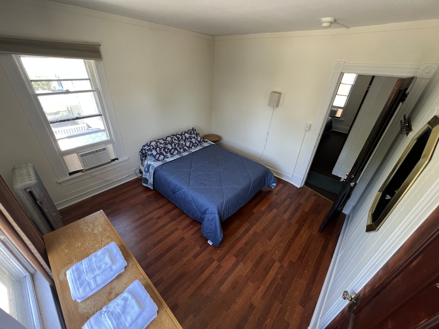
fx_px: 165
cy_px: 164
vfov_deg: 89.9
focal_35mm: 13
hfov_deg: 106.2
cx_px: 220
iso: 250
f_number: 1.8
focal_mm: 1.57
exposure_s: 1/99
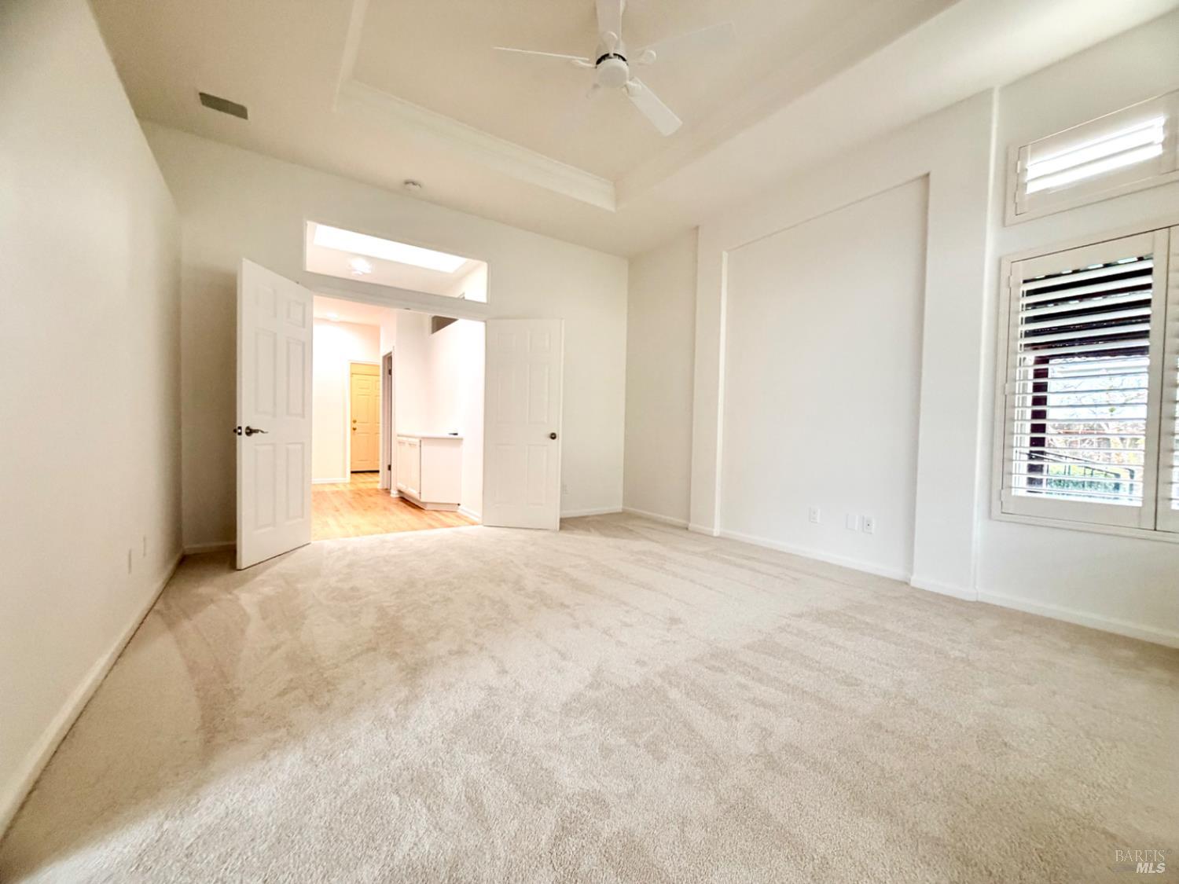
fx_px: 477
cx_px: 590
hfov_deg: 102.1
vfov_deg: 85.7
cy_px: 442
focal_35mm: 14
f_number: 2.2
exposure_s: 1/60
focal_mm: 2.22
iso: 320
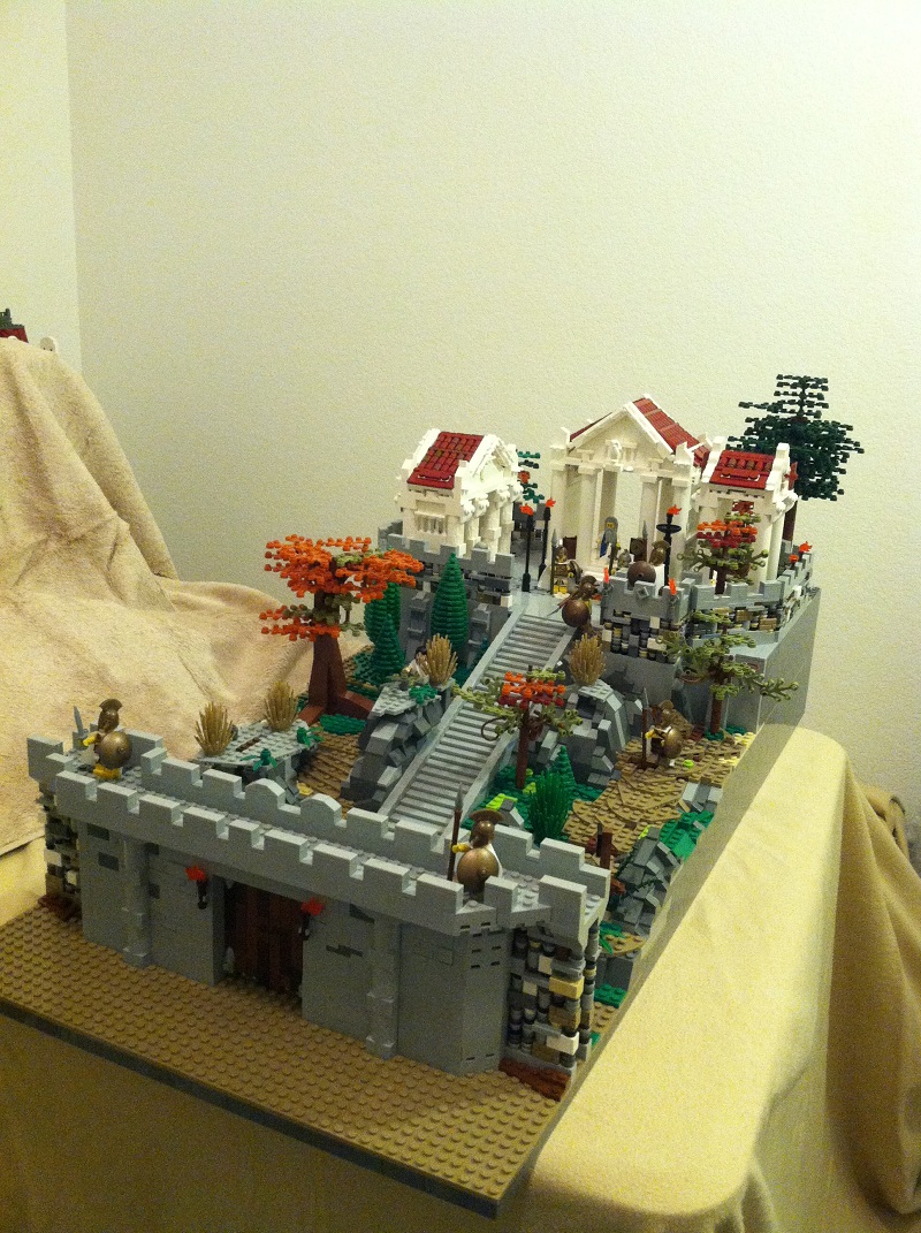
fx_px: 1245
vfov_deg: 52.7
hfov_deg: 40.6
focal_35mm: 35
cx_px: 460
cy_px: 616
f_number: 2.8
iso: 400
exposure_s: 1/15
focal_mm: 3.85
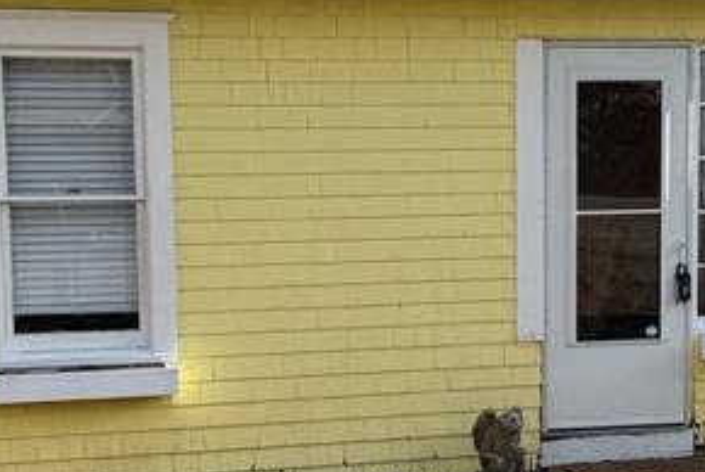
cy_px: 327
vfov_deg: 15.5
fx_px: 1725
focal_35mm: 88
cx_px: 440
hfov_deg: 23.0
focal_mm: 6.76
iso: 80
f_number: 1.78
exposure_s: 1/1488
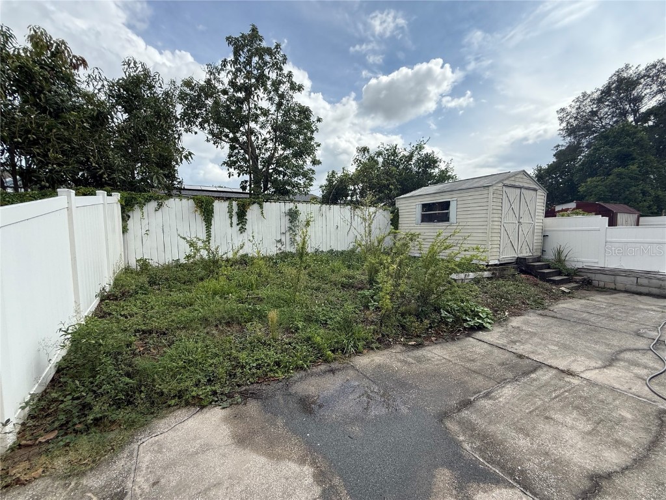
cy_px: 250
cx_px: 333
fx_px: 269
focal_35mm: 14
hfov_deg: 102.1
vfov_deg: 85.7
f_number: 2.2
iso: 64
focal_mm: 2.22
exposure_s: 1/1534
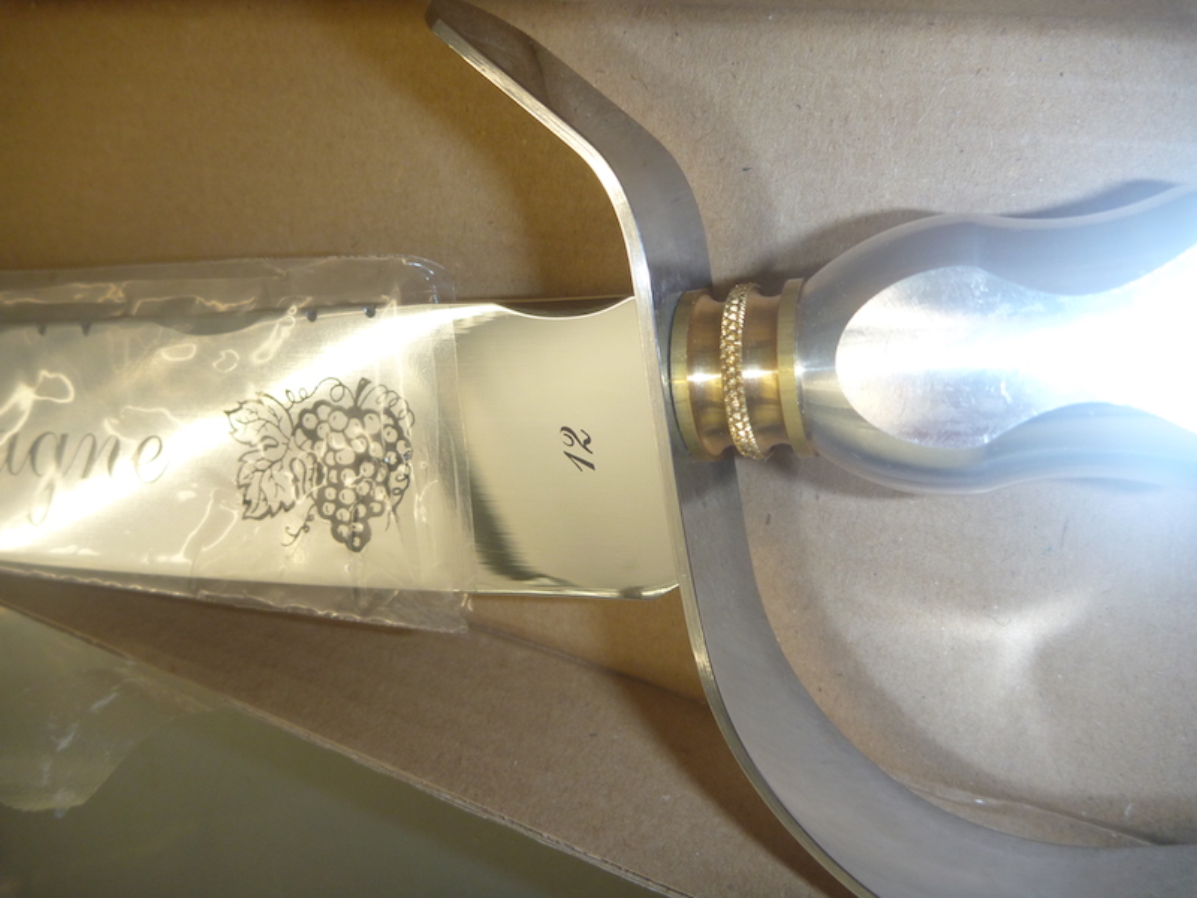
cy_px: 449
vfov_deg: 49.7
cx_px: 598
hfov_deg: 63.4
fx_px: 968
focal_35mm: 28
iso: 125
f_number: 3.3
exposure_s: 1/30
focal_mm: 4.9
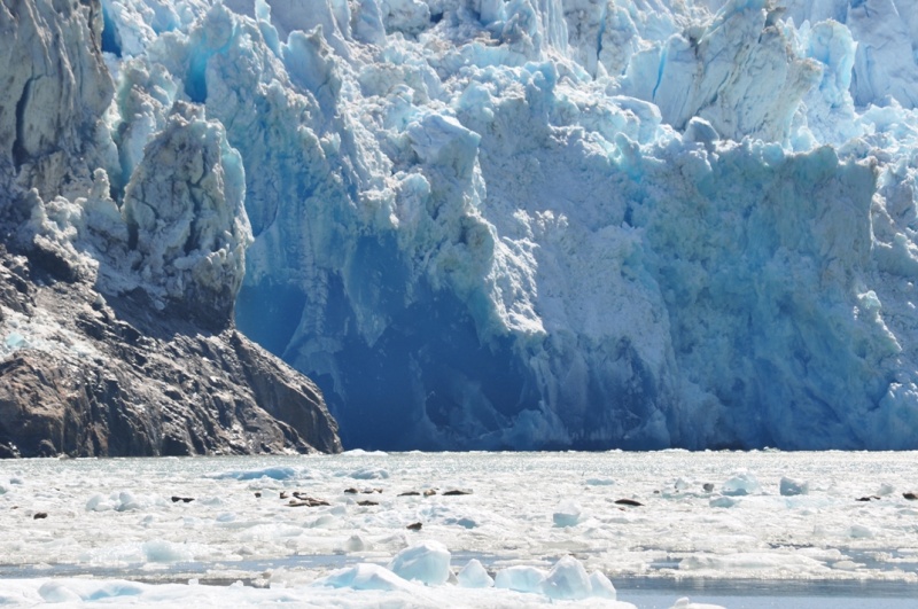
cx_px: 459
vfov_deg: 4.6
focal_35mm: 300
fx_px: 7639
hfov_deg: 6.9
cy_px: 304
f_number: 10
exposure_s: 1/320
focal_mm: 200
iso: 200
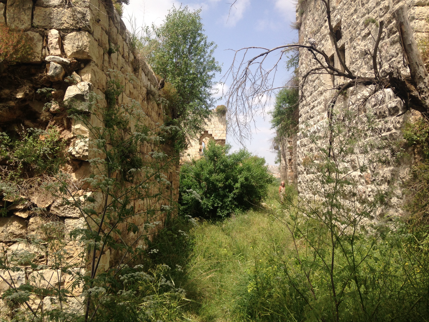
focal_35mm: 33
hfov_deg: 55.4
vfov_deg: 42.9
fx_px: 409
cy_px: 161
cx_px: 214
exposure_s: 1/1550
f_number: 2.4
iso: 50
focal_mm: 4.12
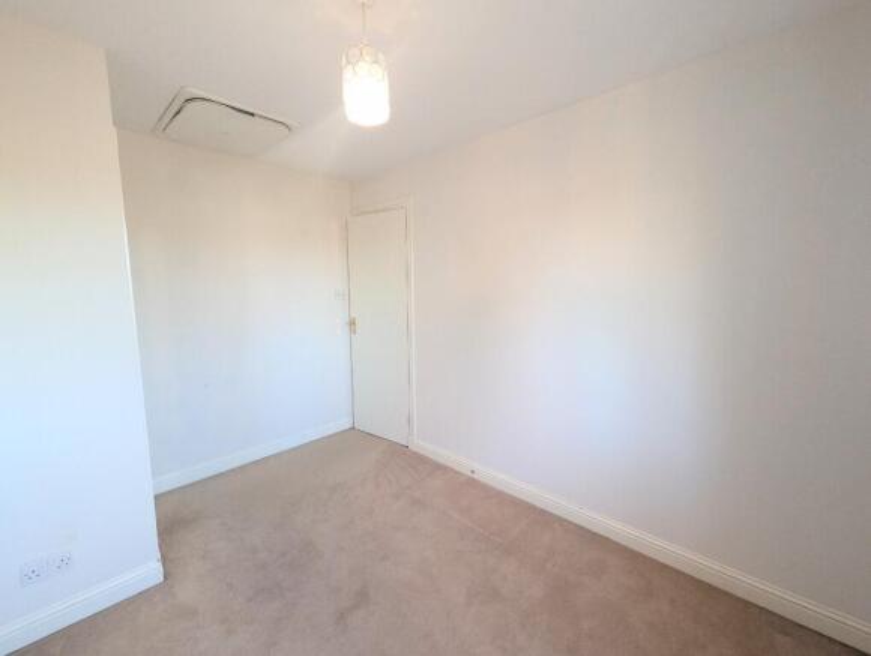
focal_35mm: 13
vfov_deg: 90.1
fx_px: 328
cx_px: 436
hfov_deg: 106.1
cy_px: 328
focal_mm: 1.95
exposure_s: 1/25
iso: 131
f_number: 2.2
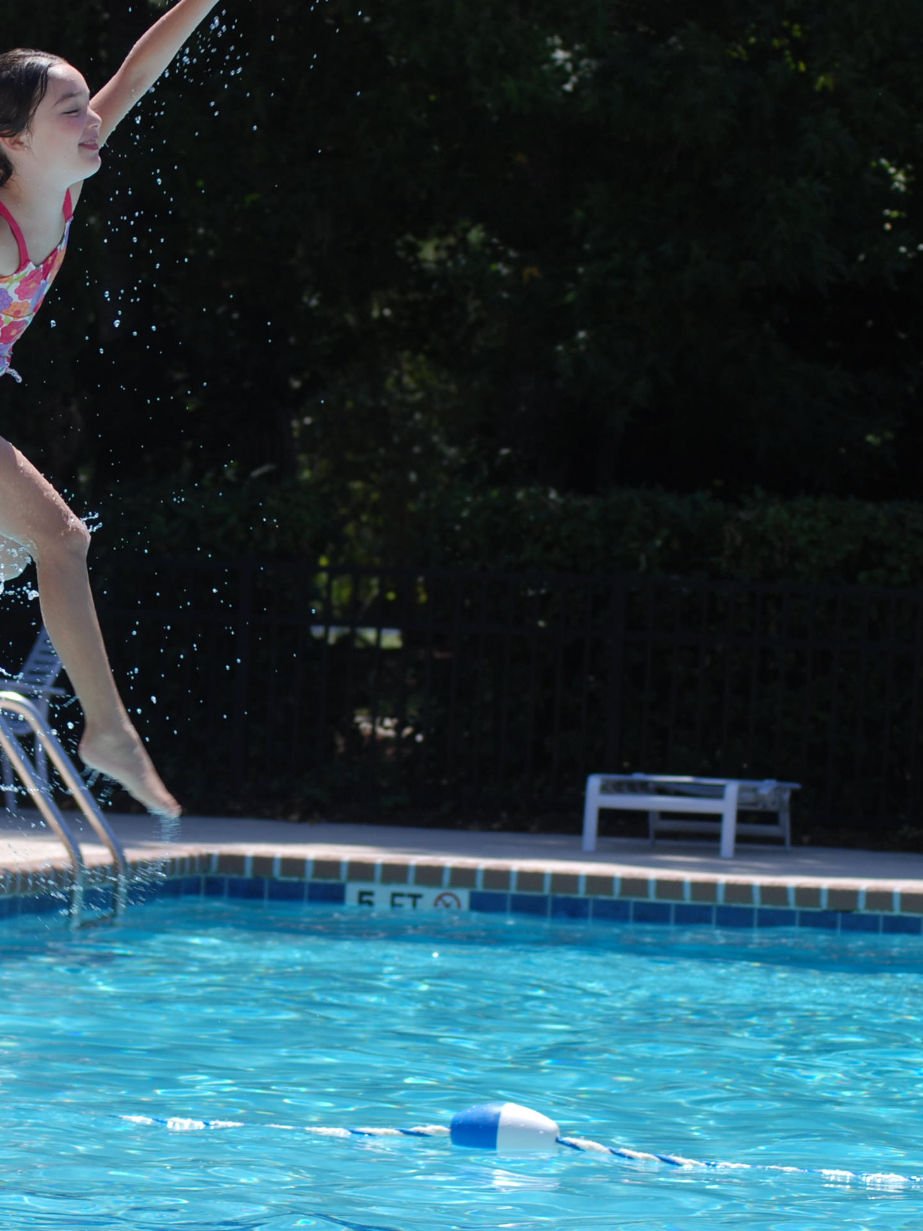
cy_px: 615
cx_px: 69
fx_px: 5368
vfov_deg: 13.1
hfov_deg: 9.8
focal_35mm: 151
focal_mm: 70
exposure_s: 1/500
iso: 160
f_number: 5.6
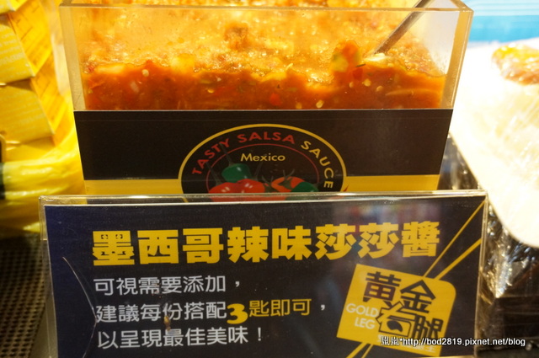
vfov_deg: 35.4
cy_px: 179
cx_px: 270
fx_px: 561
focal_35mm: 38
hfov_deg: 51.3
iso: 2000
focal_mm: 25
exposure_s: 1/60
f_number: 4.5
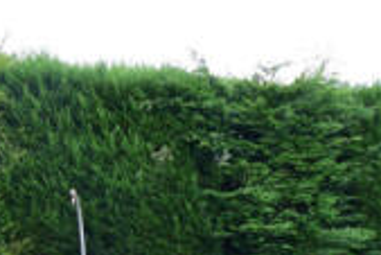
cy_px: 240
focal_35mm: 58
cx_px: 130
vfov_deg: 22.7
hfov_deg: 34.2
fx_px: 614
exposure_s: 1/320
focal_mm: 10
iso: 1250
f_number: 9
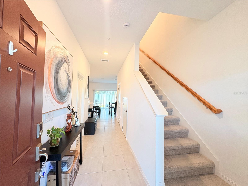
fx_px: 100
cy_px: 93
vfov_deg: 85.7
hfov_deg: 102.1
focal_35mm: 14
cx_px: 124
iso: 200
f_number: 2.2
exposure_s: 1/60
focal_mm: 2.22
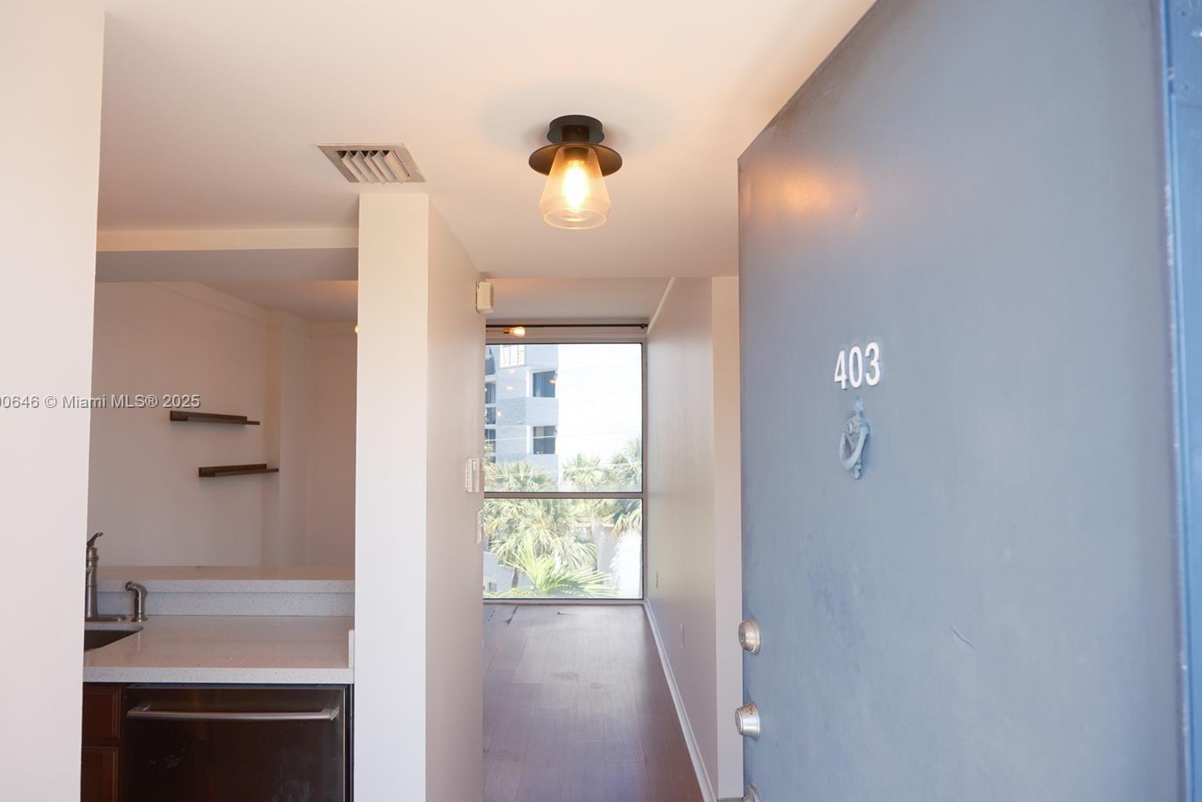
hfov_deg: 73.7
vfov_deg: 53.1
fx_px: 801
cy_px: 403
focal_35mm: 24
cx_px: 576
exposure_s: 1/105
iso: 250
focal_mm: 15
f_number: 4
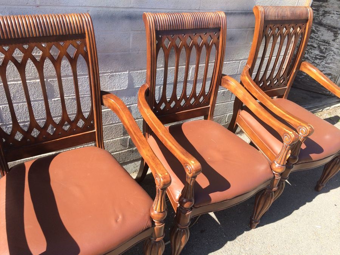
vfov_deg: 46.8
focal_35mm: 30
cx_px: 170
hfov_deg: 60.0
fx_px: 295
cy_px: 128
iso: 32
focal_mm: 4.12
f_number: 2.2
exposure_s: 1/873
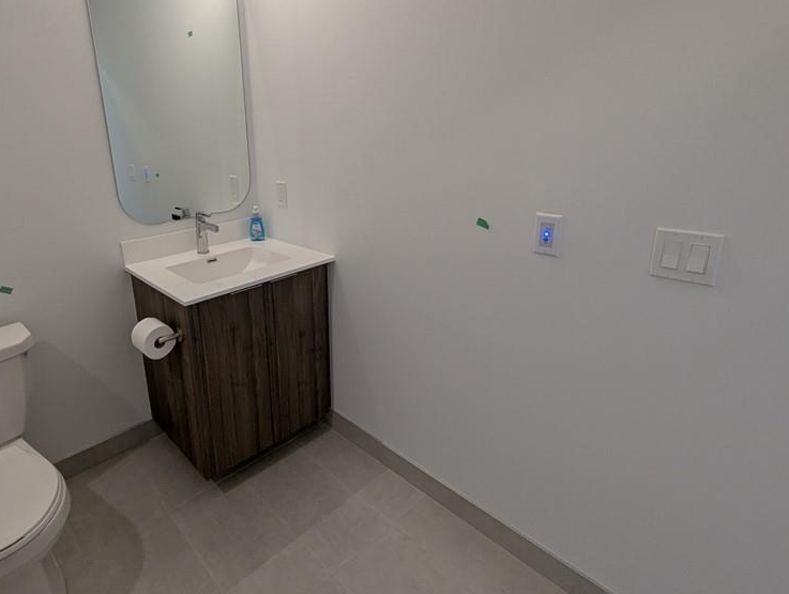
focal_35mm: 18
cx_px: 295
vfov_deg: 71.1
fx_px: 411
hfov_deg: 85.9
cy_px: 243
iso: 72
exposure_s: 1/60
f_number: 2.2
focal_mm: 1.95
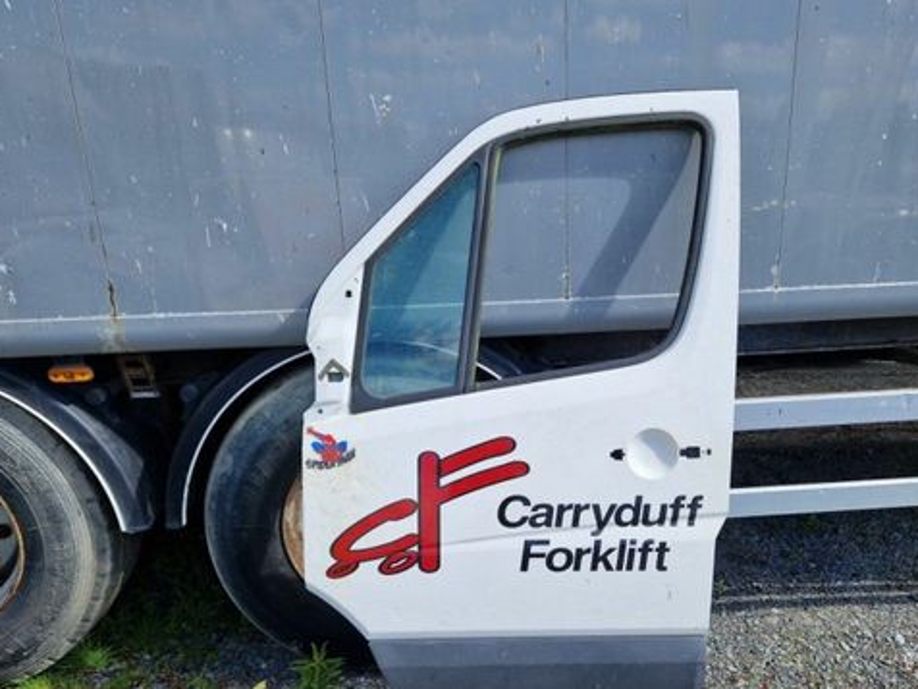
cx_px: 519
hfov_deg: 61.4
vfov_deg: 47.9
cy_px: 419
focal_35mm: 29
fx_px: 769
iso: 50
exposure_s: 1/802
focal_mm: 5.4
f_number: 1.8
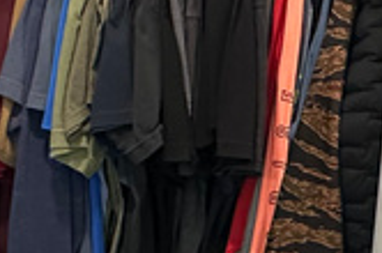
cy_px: 106
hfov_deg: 22.2
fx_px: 953
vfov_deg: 15.1
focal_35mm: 90
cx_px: 46
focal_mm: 2.22
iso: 400
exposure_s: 1/60
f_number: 2.2
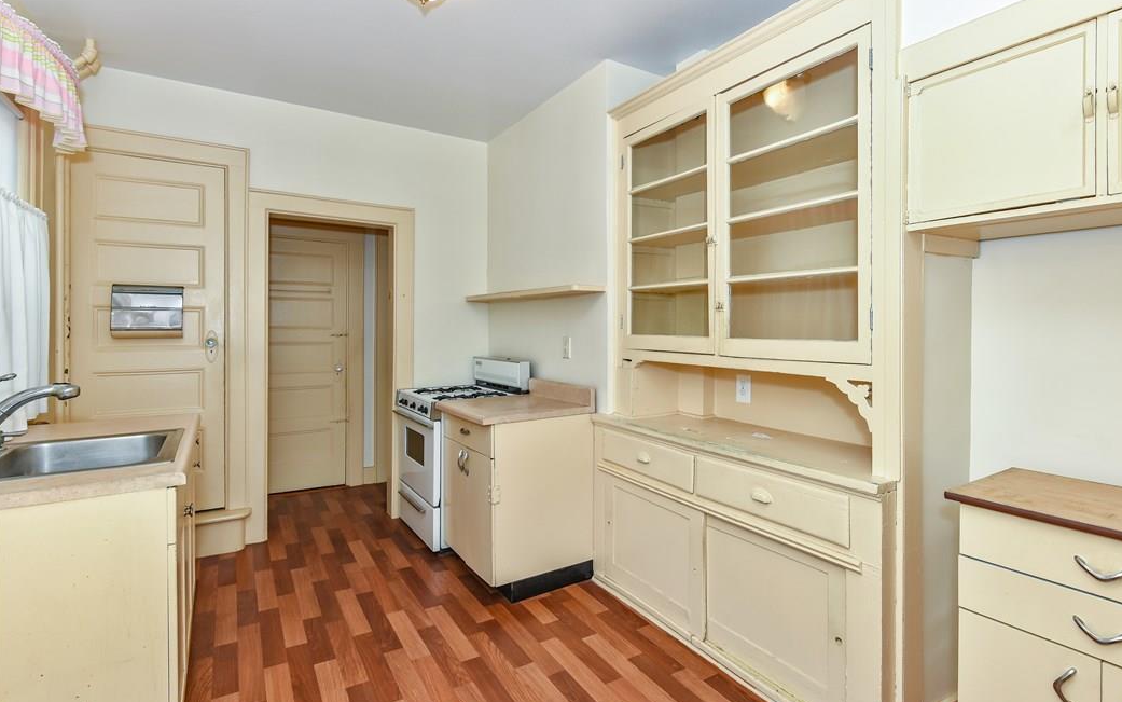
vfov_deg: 68.0
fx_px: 520
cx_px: 578
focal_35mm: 17
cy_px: 366
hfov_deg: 94.3
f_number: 5.6
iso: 400
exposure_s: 1/125
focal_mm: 16
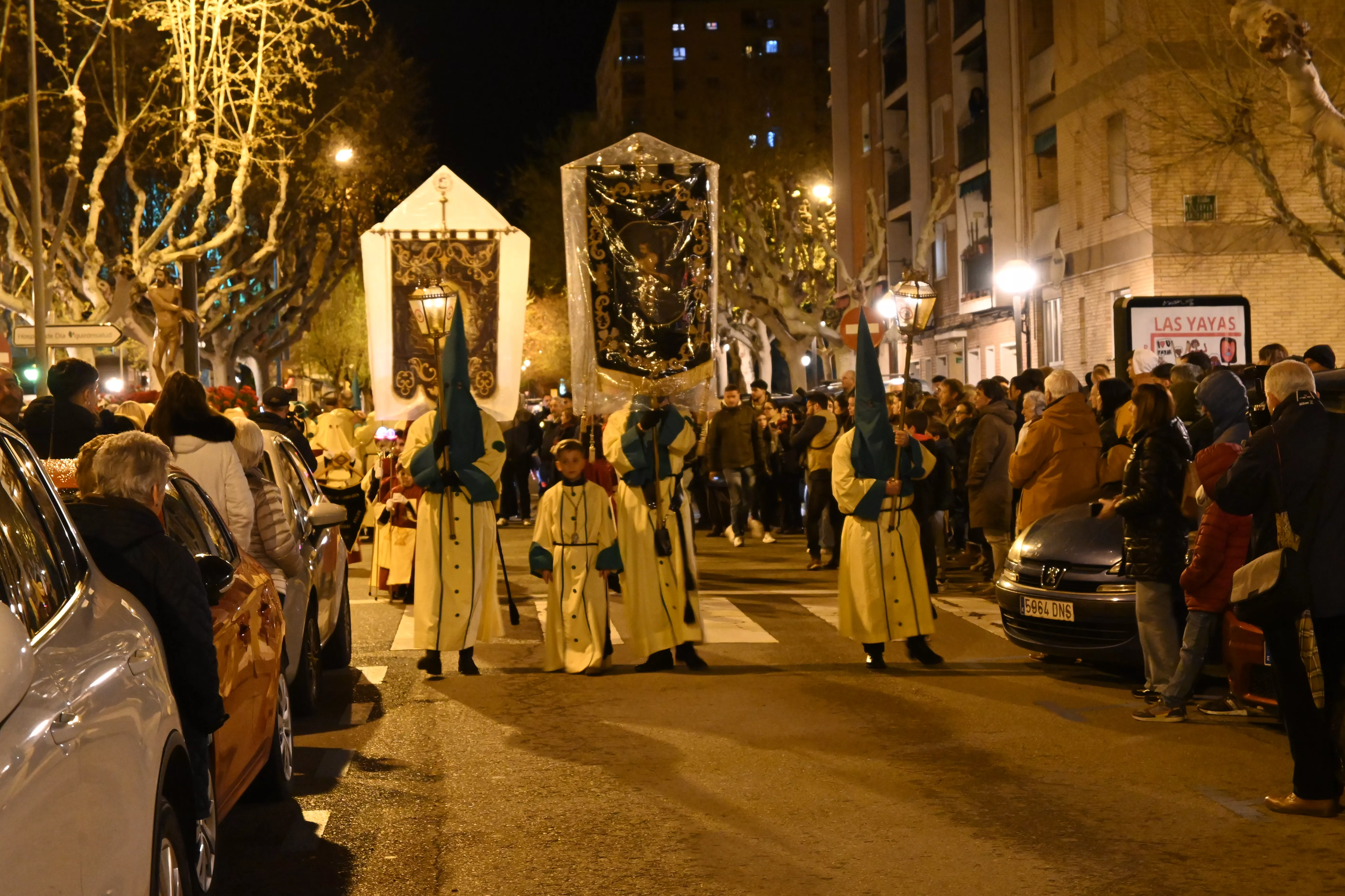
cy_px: 448
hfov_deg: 27.0
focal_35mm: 75
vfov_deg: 18.2
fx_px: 2802
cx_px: 672
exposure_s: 1/13
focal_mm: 50
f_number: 6.3
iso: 3200
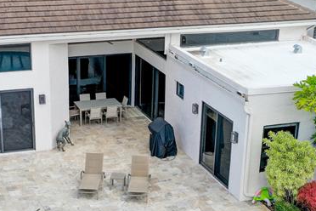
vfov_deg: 17.5
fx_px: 676
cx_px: 144
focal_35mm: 77
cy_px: 184
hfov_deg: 26.3
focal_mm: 10.3
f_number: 5
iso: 100
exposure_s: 1/320
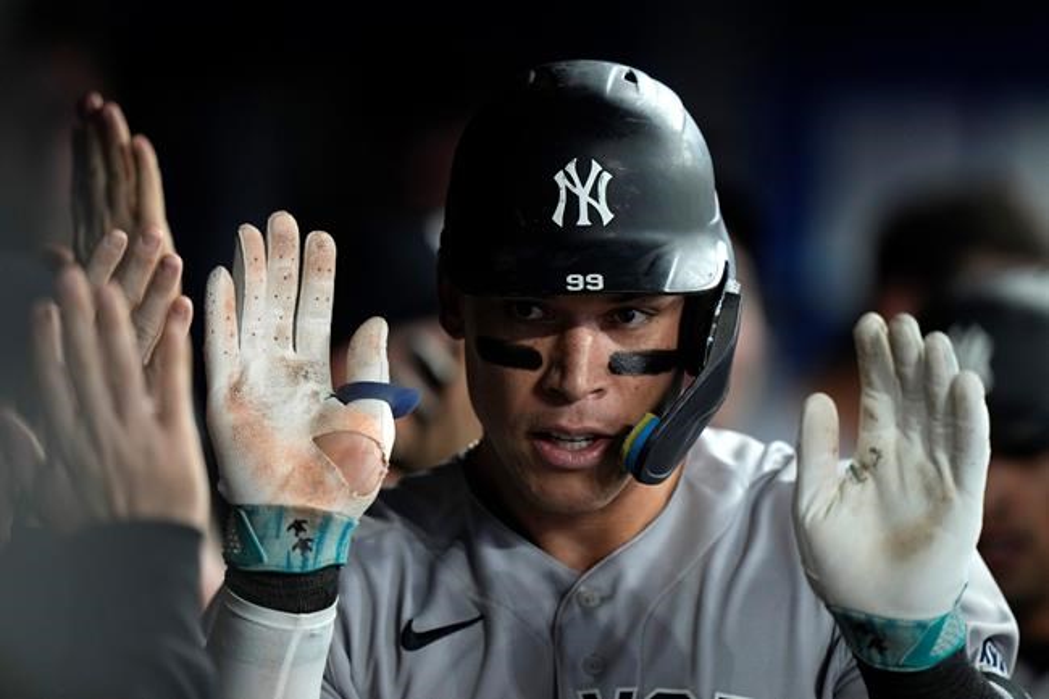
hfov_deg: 5.2
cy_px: 350
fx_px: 11652
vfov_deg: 3.4
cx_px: 524
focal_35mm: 400
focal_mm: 400
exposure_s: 1/1000
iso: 2000
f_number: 2.8
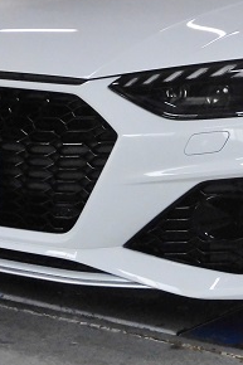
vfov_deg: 16.4
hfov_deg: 10.9
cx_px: 246
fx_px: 1257
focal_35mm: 124
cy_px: 78
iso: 200
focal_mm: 7.72
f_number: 3.8
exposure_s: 1/60
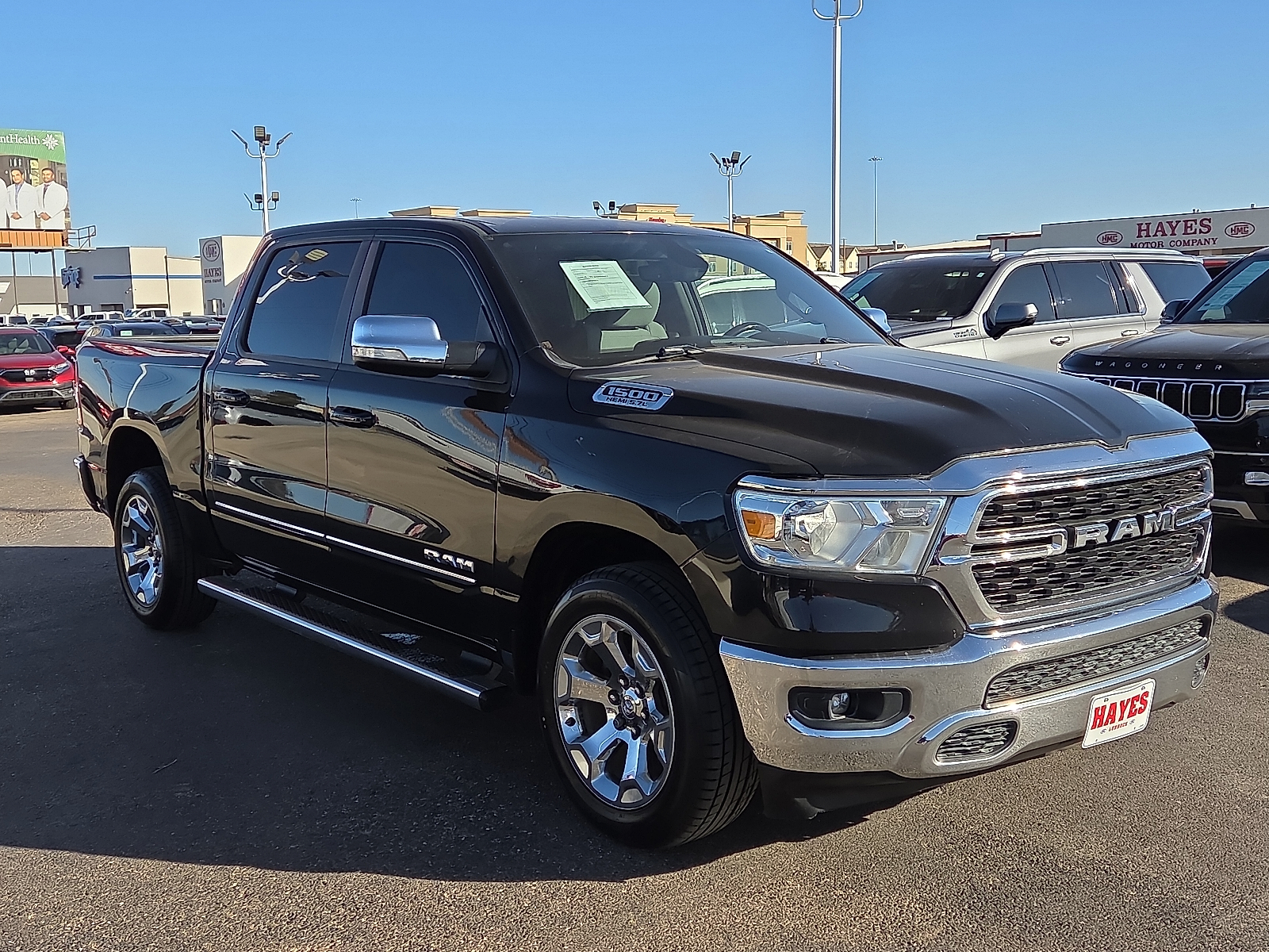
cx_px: 634
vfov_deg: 38.7
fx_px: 1356
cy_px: 476
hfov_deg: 50.1
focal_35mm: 37
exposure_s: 1/1111
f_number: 1.8
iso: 25
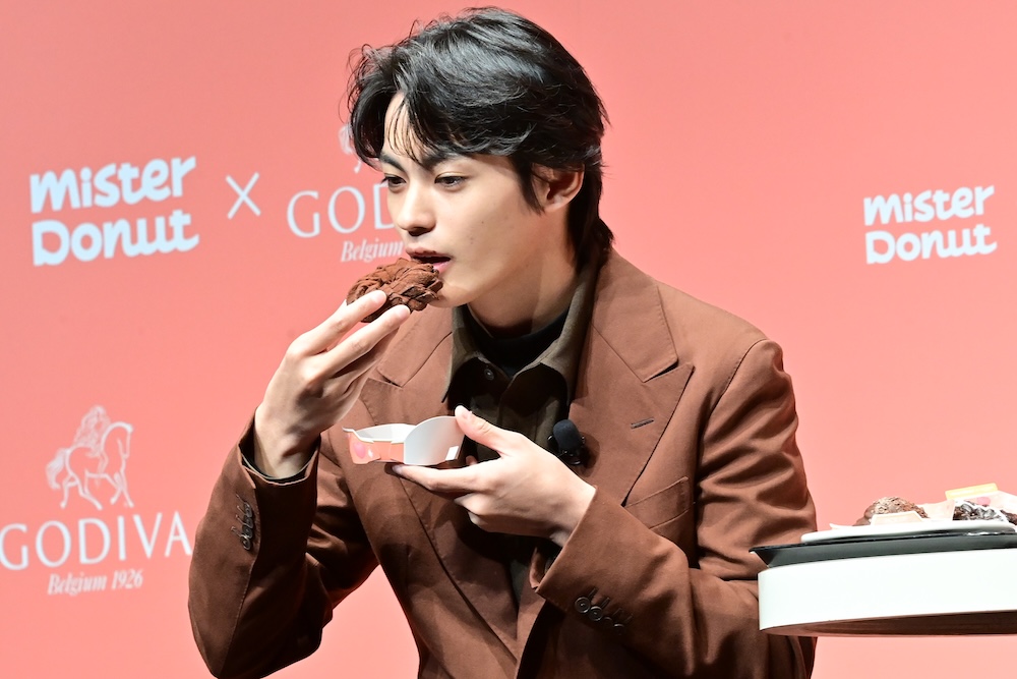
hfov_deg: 6.5
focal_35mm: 315
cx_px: 508
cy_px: 340
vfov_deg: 4.4
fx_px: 8899
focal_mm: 210
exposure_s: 1/160
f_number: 11
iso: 6400
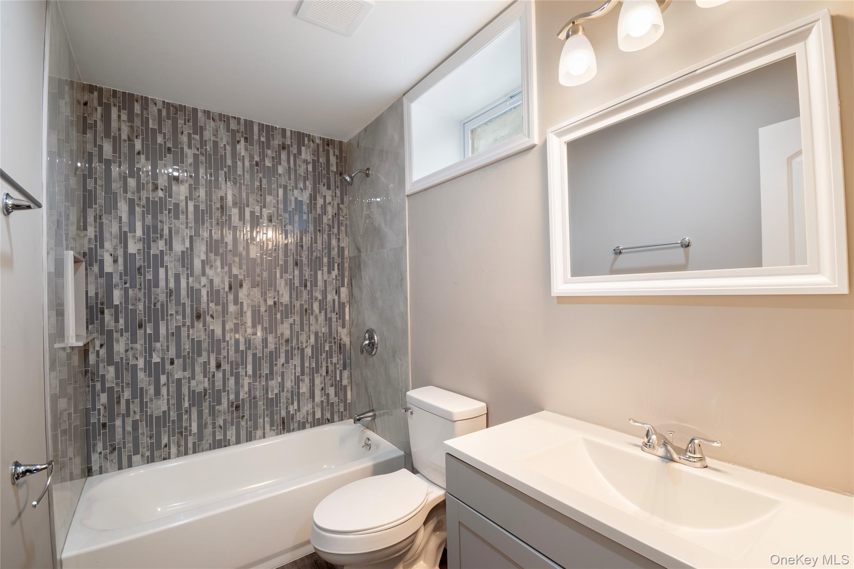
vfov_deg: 77.3
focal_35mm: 15
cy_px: 284
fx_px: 356
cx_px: 427
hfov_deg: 100.4
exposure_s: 1/1.67
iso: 100
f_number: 9
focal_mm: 10
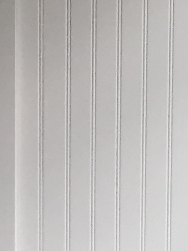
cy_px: -53
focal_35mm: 202
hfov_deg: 7.3
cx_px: -22
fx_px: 1465
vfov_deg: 9.7
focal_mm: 4.15
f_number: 2.2
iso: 100
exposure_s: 1/30
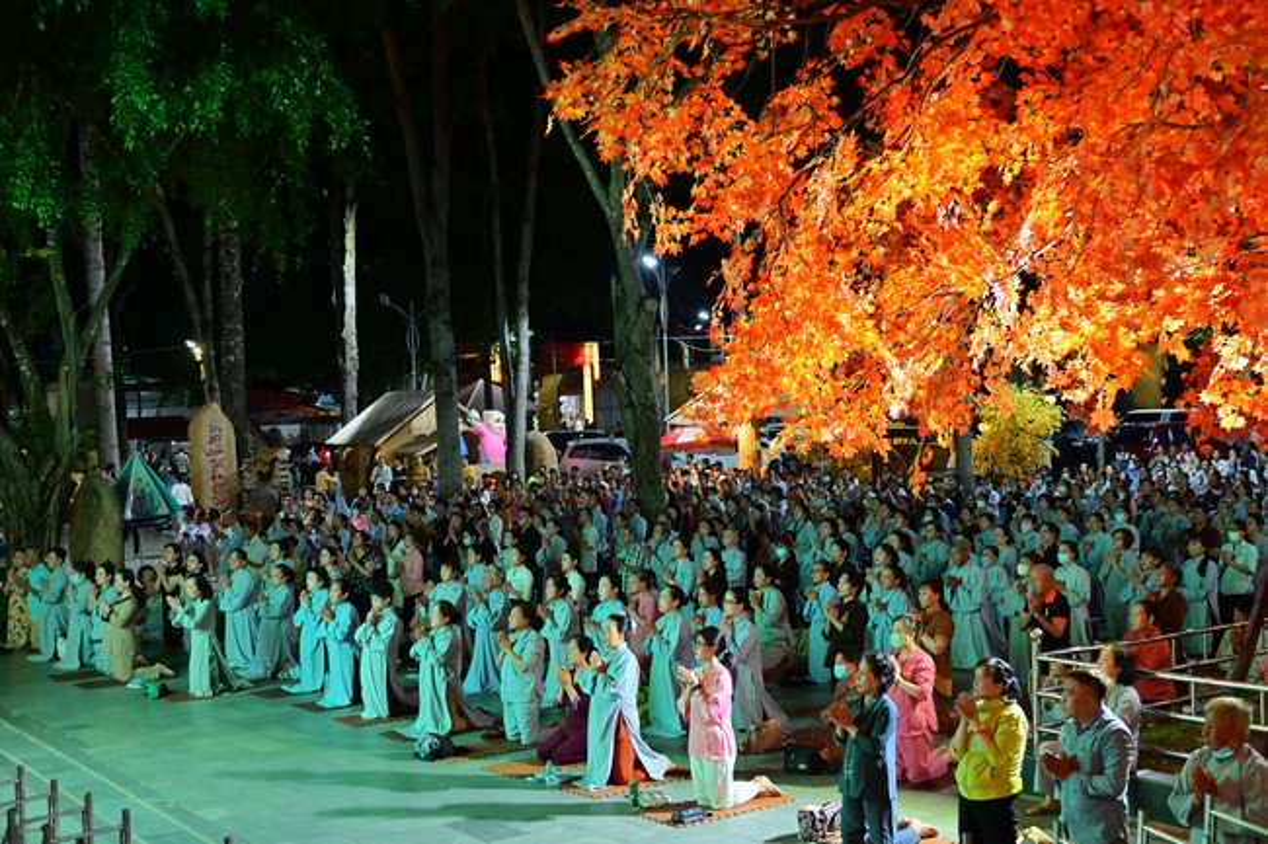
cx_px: 634
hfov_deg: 42.8
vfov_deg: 29.2
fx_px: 1620
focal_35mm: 46
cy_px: 422
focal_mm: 46
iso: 2000
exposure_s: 1/80
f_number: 4.5
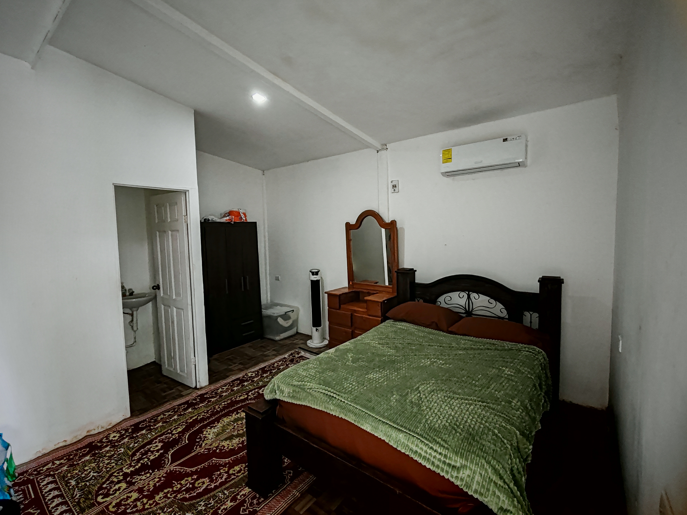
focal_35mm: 16
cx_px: 344
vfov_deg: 78.1
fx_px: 318
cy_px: 258
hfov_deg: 94.5
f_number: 2.2
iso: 250
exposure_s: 1/33
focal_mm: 1.96
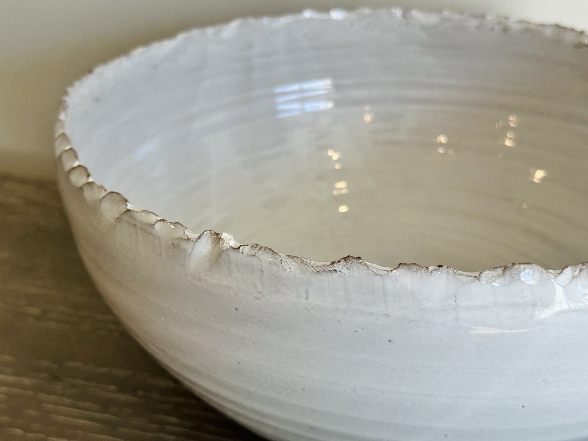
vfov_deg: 30.3
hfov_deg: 39.7
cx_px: 294
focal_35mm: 48
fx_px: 815
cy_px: 220
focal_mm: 6.86
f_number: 1.78
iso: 50
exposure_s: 1/120
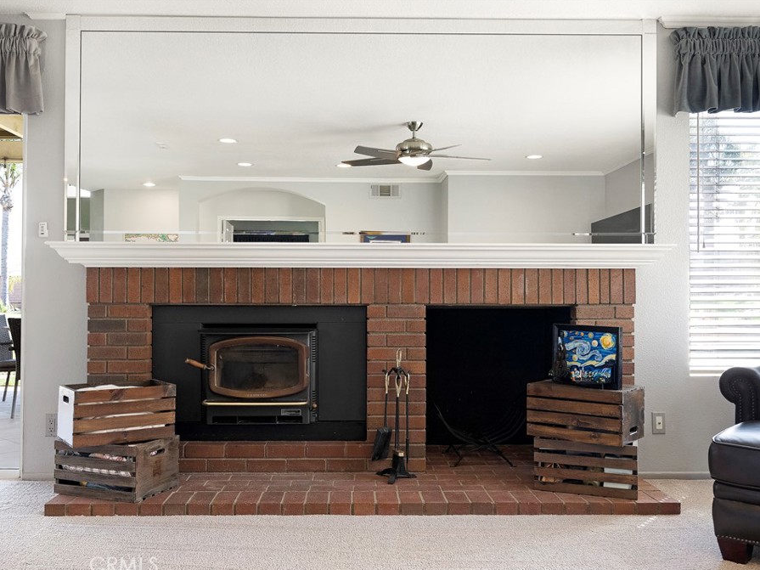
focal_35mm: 33
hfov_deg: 55.3
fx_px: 724
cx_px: 360
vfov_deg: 42.9
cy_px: 287
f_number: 5.6
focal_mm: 30
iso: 3200
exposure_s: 1/80
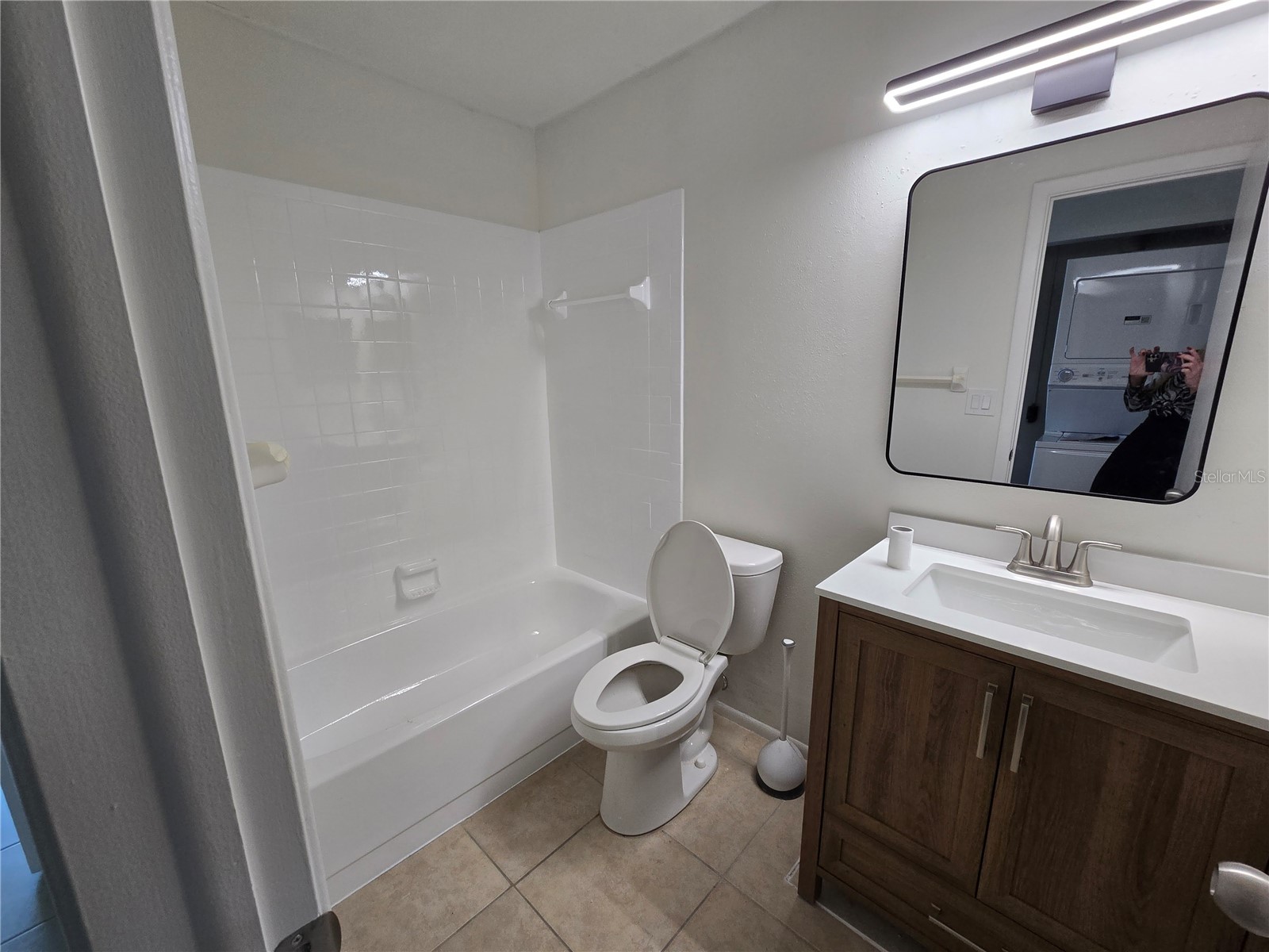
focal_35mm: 13
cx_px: 634
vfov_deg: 89.9
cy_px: 476
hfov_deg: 106.2
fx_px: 477
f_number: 2.2
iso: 80
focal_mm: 2.2
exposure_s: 1/60
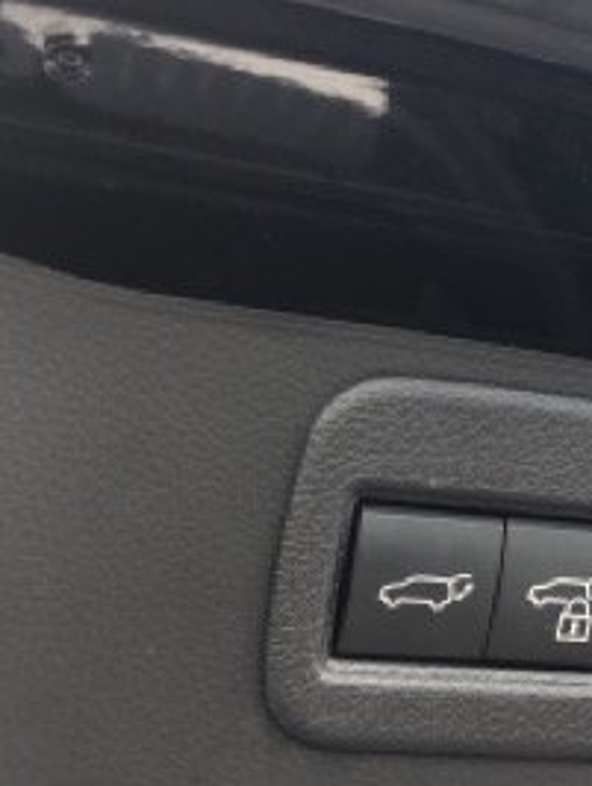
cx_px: 683
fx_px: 1524
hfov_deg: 20.7
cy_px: 324
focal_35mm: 67
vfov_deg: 28.9
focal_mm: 3.99
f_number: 1.8
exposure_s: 1/40
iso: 25
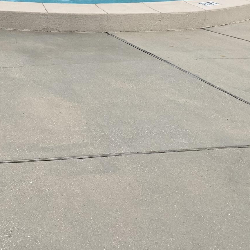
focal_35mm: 80
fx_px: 654
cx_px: -22
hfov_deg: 20.7
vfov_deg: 20.1
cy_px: -64
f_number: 1.8
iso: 25
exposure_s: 1/2994
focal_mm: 4.25
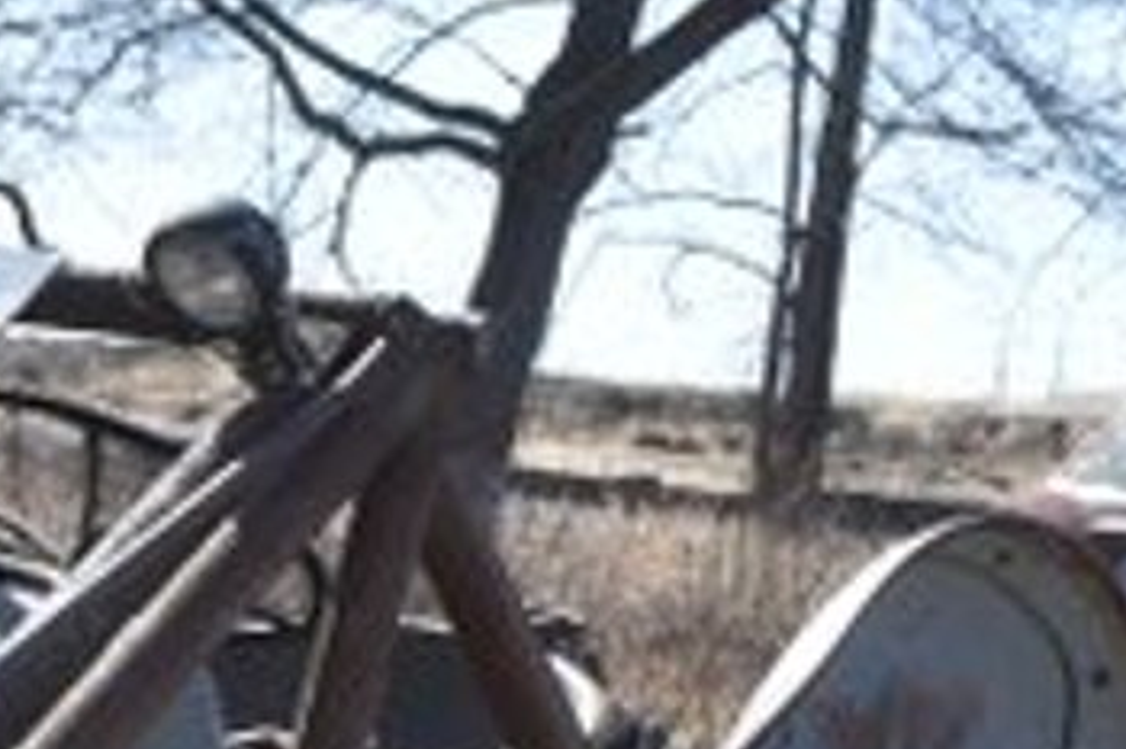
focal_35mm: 153
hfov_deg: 13.0
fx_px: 4797
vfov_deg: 8.3
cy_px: 1760
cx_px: -290
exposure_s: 1/250
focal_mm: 21
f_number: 6.3
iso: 100
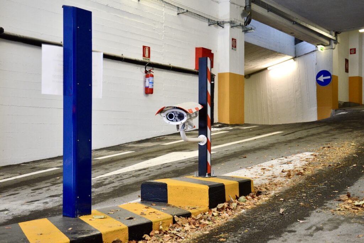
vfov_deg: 34.2
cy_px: 122
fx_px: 394
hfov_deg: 49.5
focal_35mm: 39
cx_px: 182
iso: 560
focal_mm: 26
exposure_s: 1/60
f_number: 4
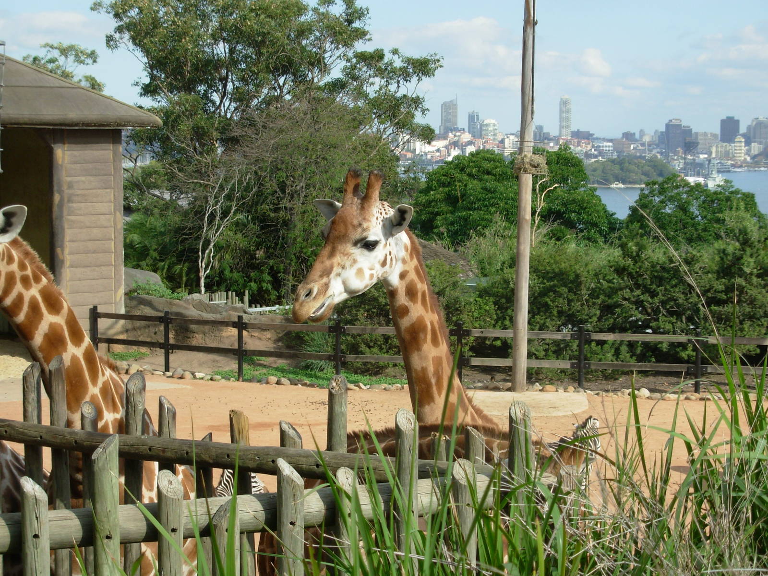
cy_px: 288
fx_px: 1553
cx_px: 384
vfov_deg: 21.0
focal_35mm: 70
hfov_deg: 27.8
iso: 50
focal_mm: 11.5
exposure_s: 1/609
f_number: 3.5
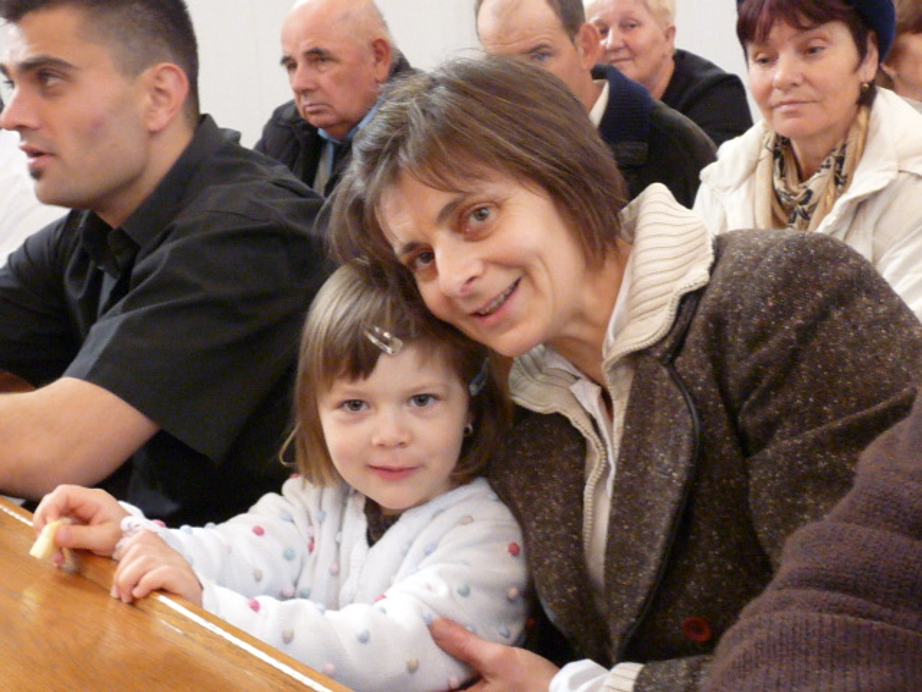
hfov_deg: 38.2
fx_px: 1332
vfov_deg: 29.1
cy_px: 346
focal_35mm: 50
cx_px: 461
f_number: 2.8
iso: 400
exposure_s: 1/15
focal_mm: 4.9
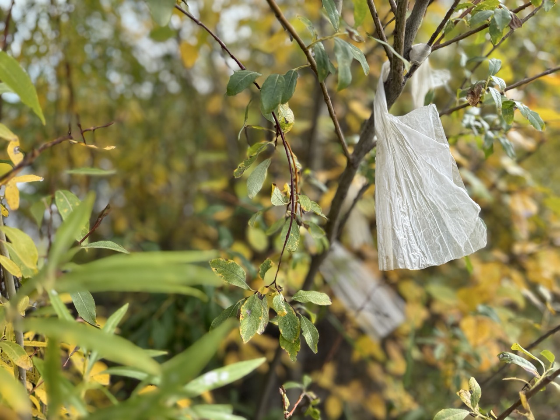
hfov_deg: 71.6
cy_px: 210
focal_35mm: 24
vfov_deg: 56.8
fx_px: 388
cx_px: 280
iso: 80
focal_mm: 6.76
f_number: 1.78
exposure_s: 1/1018
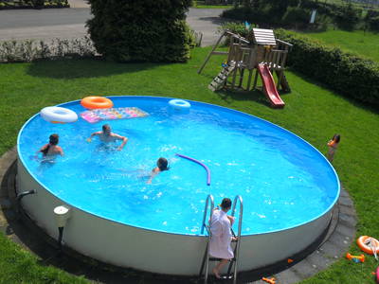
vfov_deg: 38.7
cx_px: 190
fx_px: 405
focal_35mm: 37
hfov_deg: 50.1
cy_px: 142
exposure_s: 1/180
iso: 100
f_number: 10.1
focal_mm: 6.6
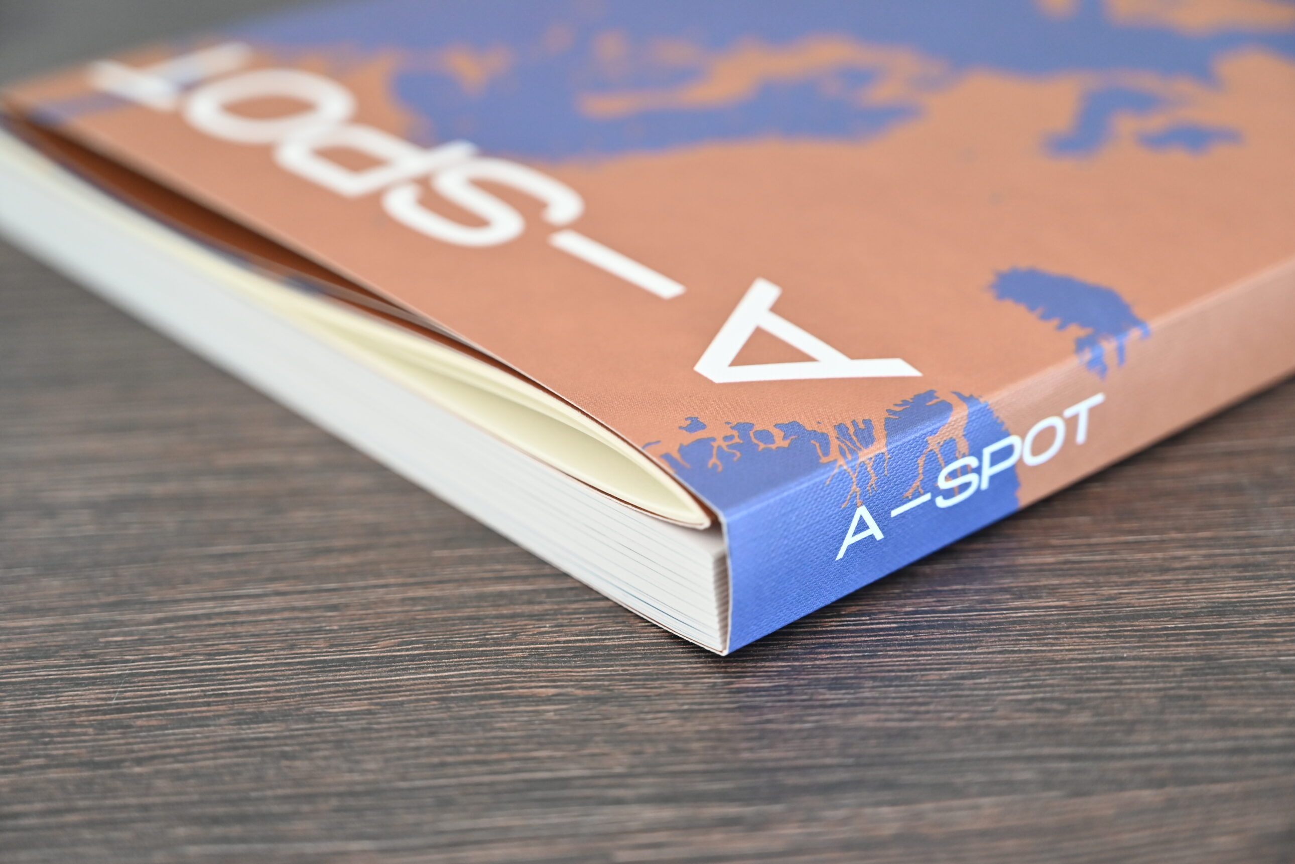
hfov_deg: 33.4
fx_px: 2159
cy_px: 432
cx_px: 648
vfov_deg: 22.6
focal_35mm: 60
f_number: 4
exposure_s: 1/100
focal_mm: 60
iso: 1600
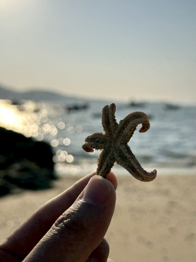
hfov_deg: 30.3
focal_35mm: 48
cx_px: 98
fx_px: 362
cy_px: 131
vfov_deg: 39.7
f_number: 1.78
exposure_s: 1/15873
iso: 64
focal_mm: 6.86
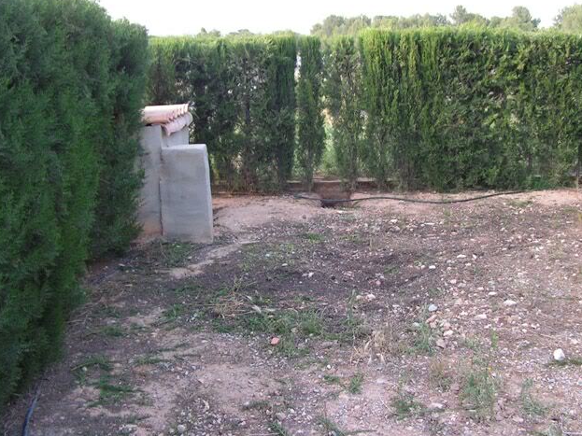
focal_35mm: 41
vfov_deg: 35.1
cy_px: 208
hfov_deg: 45.8
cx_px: 312
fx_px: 689
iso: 100
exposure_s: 1/40
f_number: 3.2
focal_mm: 6
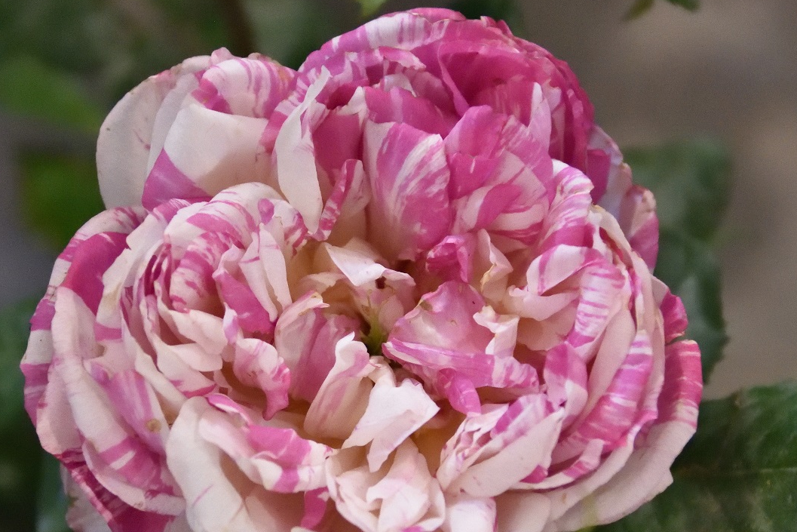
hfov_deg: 11.2
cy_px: 331
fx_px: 4052
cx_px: 344
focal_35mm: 183
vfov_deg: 7.5
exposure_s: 1/500
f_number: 5.6
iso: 12800
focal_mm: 86
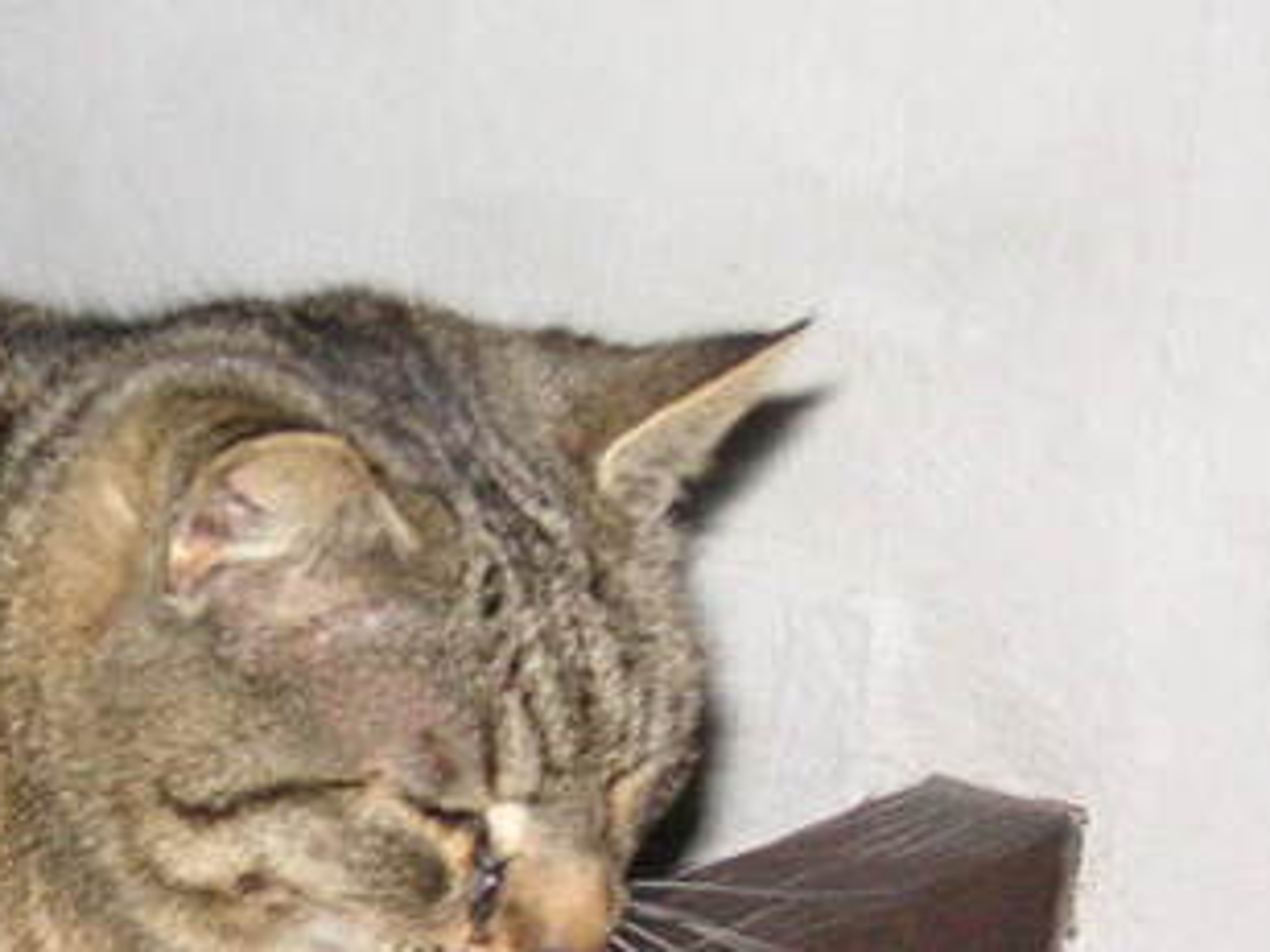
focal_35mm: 96
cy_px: 907
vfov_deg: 15.2
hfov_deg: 19.7
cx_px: -54
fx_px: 3522
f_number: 2.8
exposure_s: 1/45
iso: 160
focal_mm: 6.1
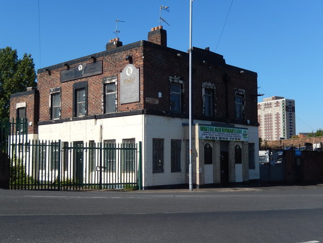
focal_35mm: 46
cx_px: 154
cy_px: 127
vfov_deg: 31.5
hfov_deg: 41.2
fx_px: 429
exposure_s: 1/1250
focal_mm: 7.3
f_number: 4.2
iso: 125
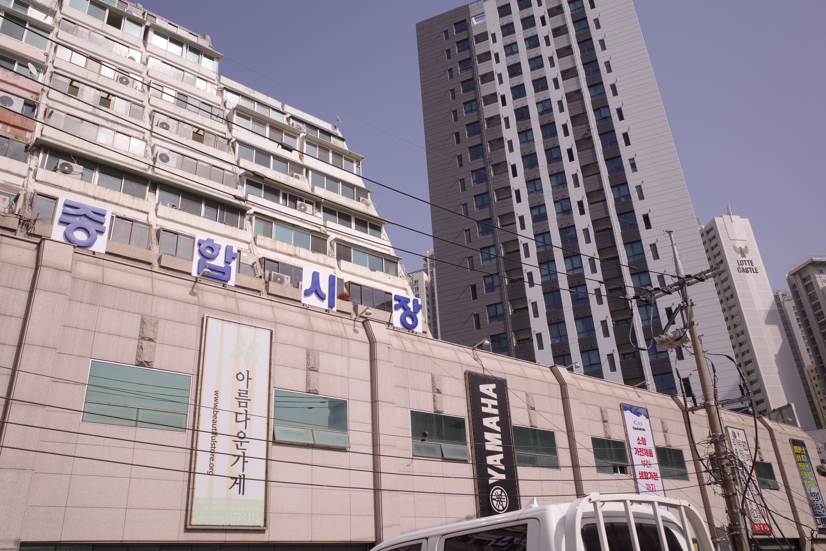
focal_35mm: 28
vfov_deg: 46.4
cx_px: 413
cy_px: 276
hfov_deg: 65.5
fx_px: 642
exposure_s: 1/1250
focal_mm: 18.3
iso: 200
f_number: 5.6
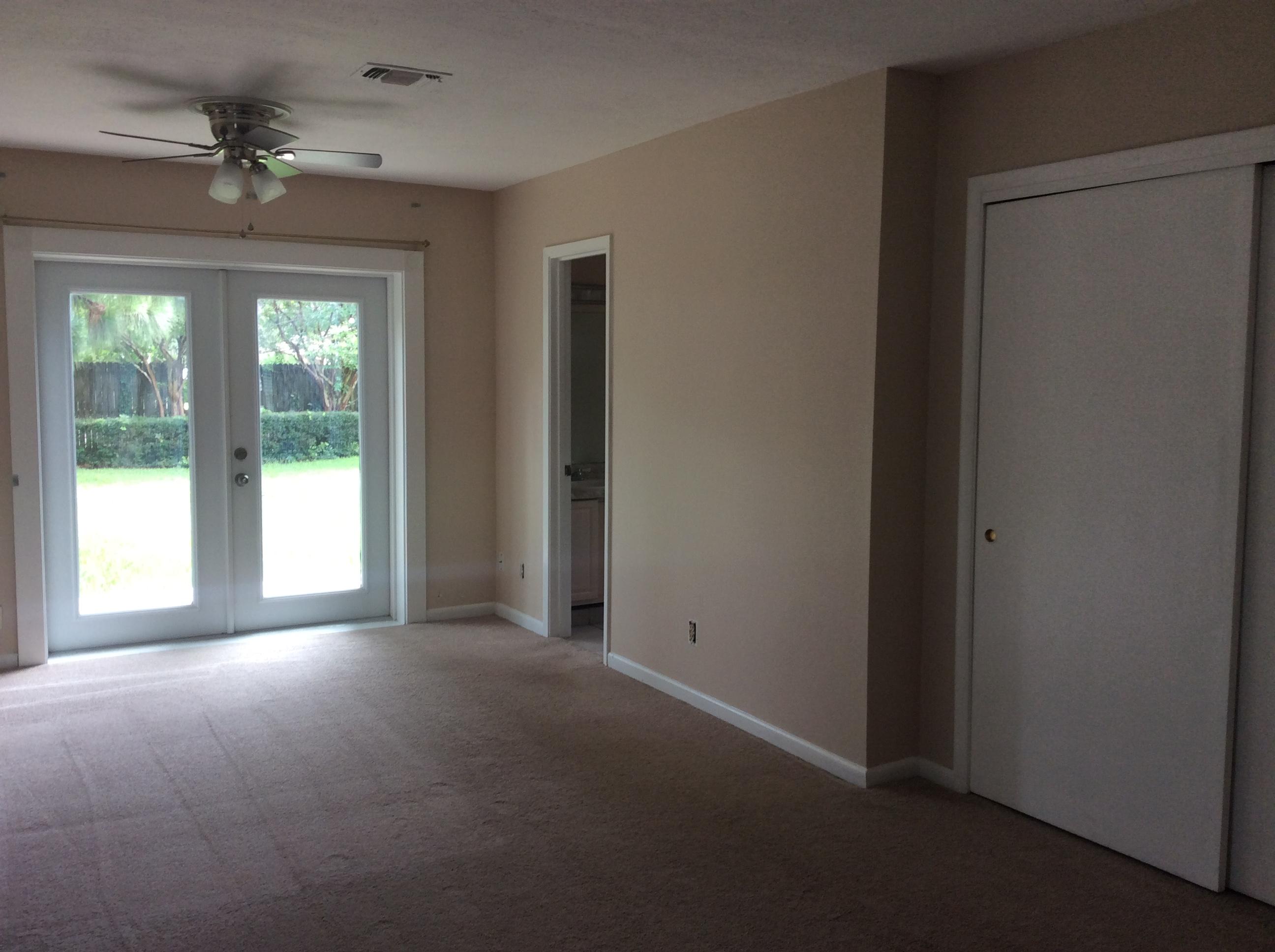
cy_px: 476
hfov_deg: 56.9
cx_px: 638
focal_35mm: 32
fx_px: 1177
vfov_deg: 44.1
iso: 32
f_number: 2.4
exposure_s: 1/40
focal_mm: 3.3
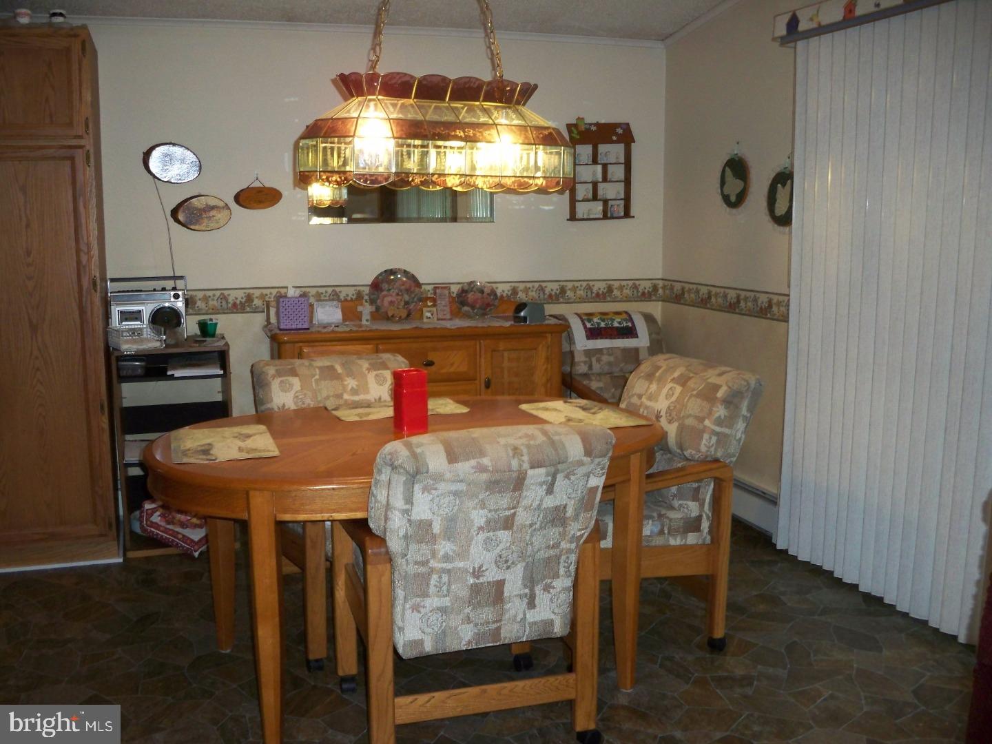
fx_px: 1003
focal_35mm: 35
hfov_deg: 52.6
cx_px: 496
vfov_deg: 40.7
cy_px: 372
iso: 200
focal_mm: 6.3
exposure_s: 1/30
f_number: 3.1
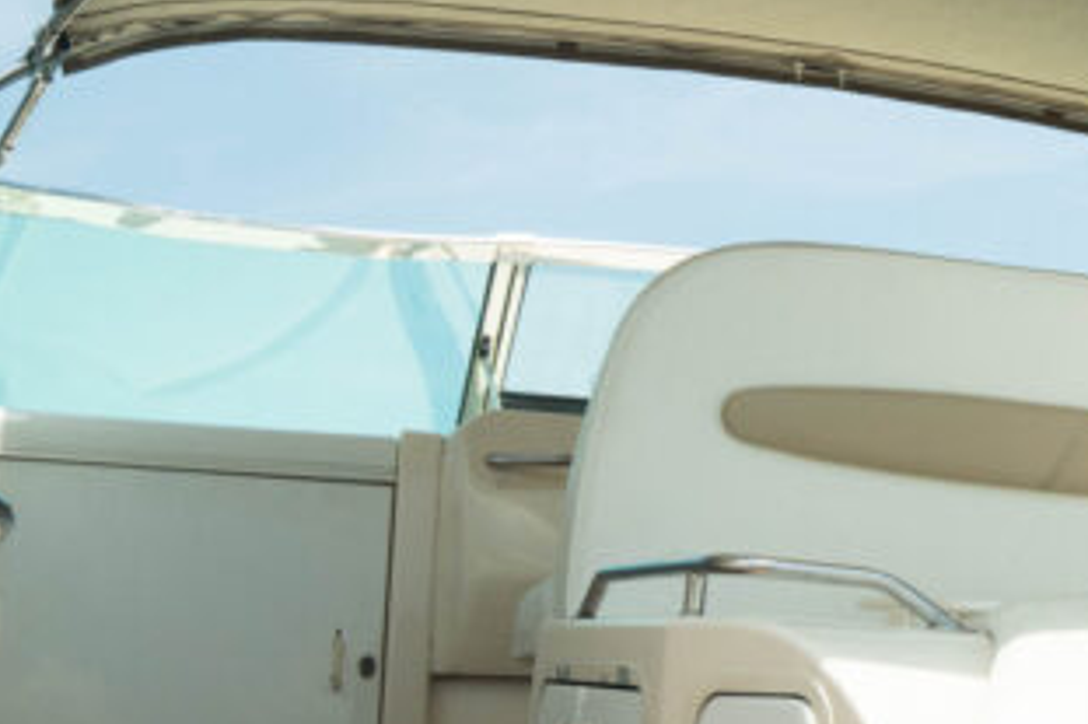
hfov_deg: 23.2
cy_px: 565
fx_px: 2386
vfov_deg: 17.1
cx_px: 1364
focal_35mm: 79
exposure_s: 1/400
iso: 400
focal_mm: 24
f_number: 9
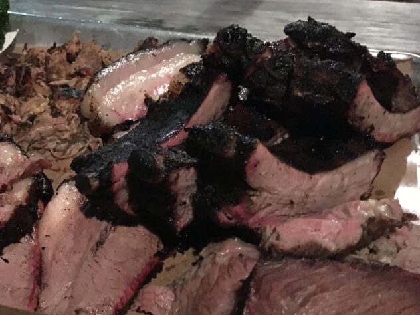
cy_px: 177
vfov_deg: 30.8
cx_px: 85
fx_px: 570
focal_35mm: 47
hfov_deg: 38.9
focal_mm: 4.15
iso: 1250
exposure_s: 1/17
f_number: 2.2
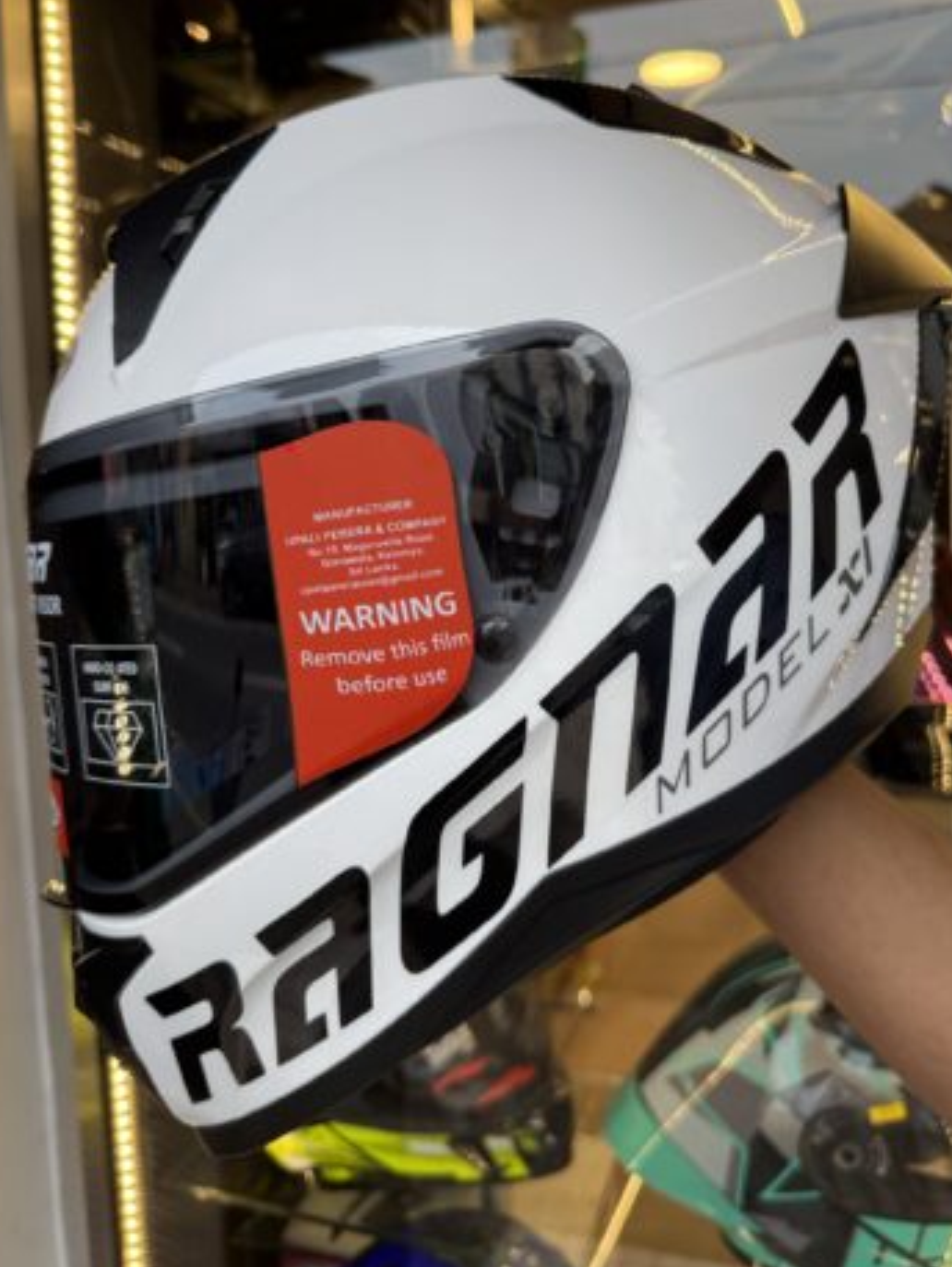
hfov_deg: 46.8
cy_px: 521
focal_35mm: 30
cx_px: 509
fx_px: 1099
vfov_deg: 59.6
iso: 125
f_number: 1.78
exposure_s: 1/232
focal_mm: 6.76
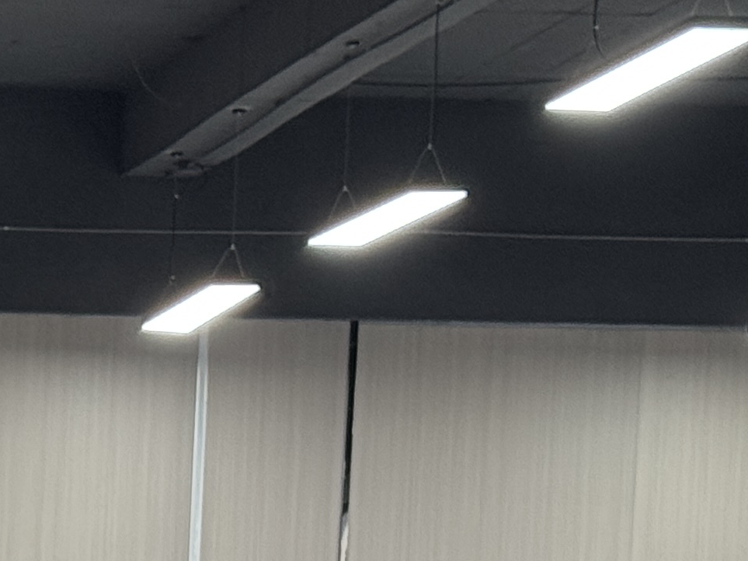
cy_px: 1046
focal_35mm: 201
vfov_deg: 7.2
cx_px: -682
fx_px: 4343
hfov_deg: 9.3
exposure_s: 1/60
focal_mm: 6.76
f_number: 1.78
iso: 160
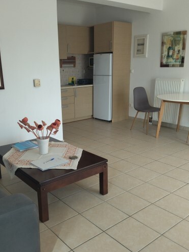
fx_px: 255
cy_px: 143
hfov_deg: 40.6
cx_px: 81
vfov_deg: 52.5
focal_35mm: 35
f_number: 1.79
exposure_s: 1/100
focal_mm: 4.74
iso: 169
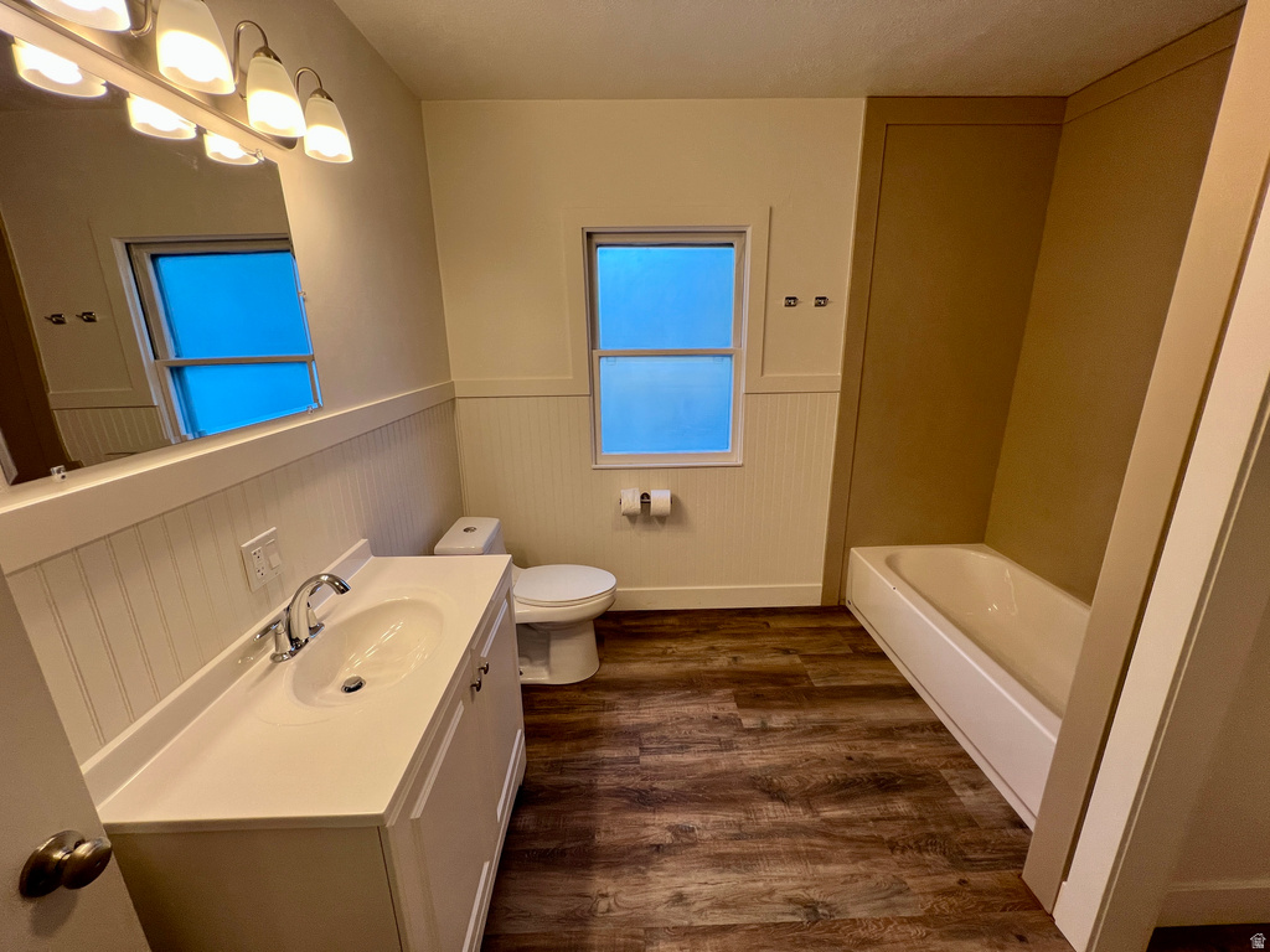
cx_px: 635
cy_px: 476
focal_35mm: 13
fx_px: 477
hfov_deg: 106.2
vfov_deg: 89.9
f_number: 1.8
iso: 80
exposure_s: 1/120
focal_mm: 1.57
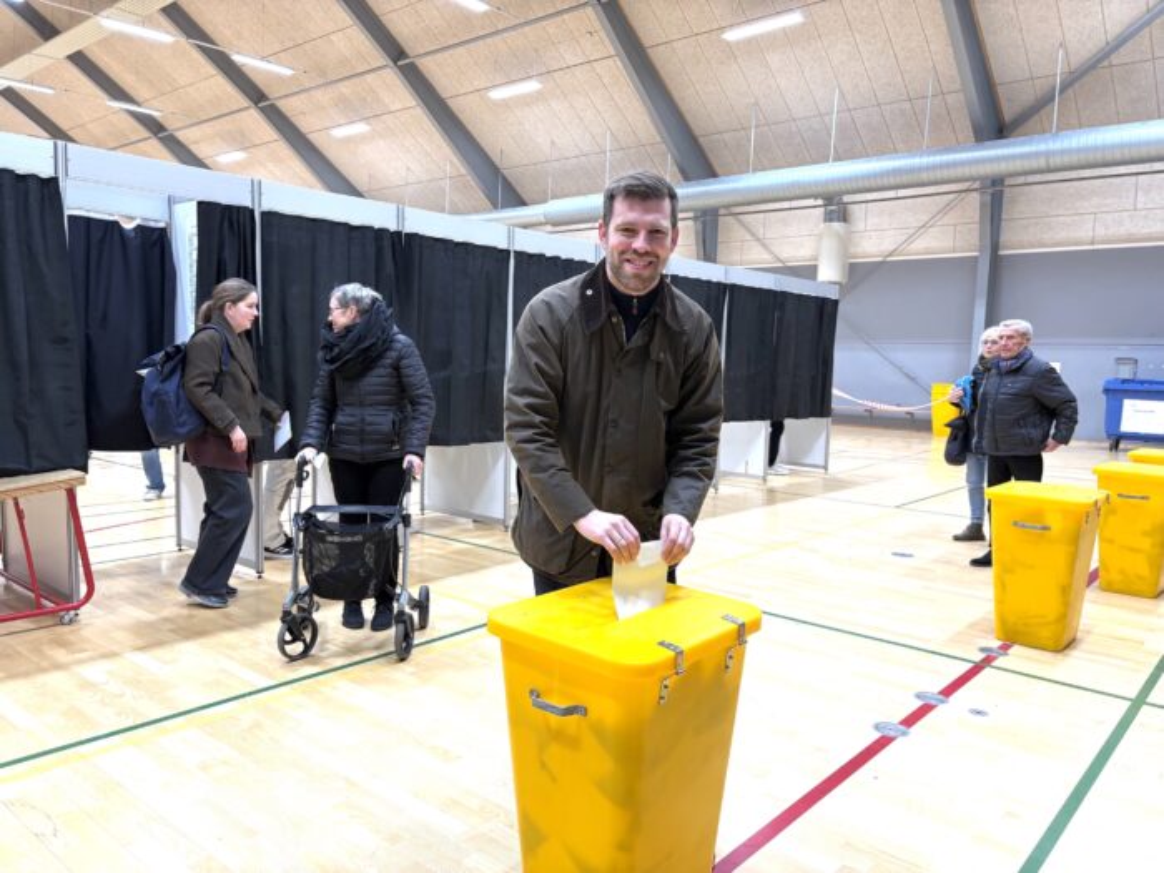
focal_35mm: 26
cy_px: 436
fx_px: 874
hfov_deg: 67.3
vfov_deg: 53.1
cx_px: 582
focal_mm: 5.96
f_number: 1.6
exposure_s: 1/97
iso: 125
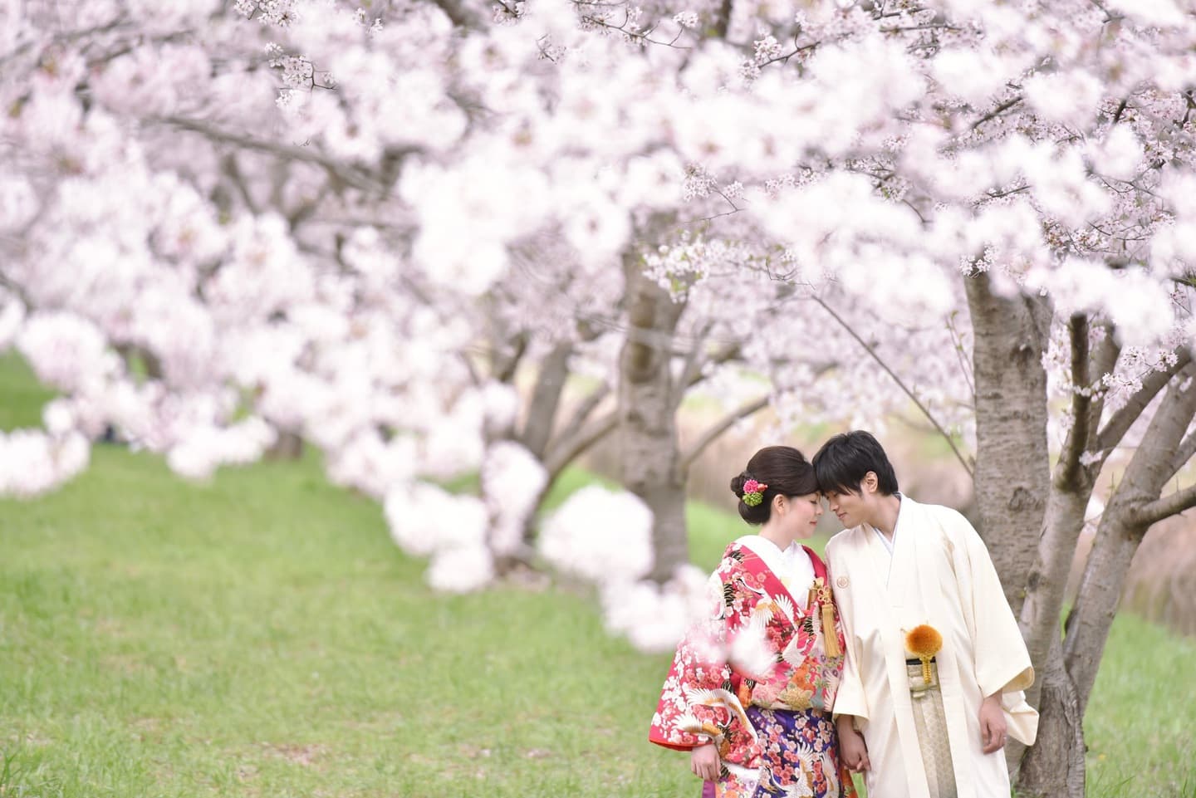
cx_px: 598
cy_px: 399
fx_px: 6646
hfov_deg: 10.3
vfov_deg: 6.9
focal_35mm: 200
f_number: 4
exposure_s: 1/2000
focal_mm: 200
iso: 1000
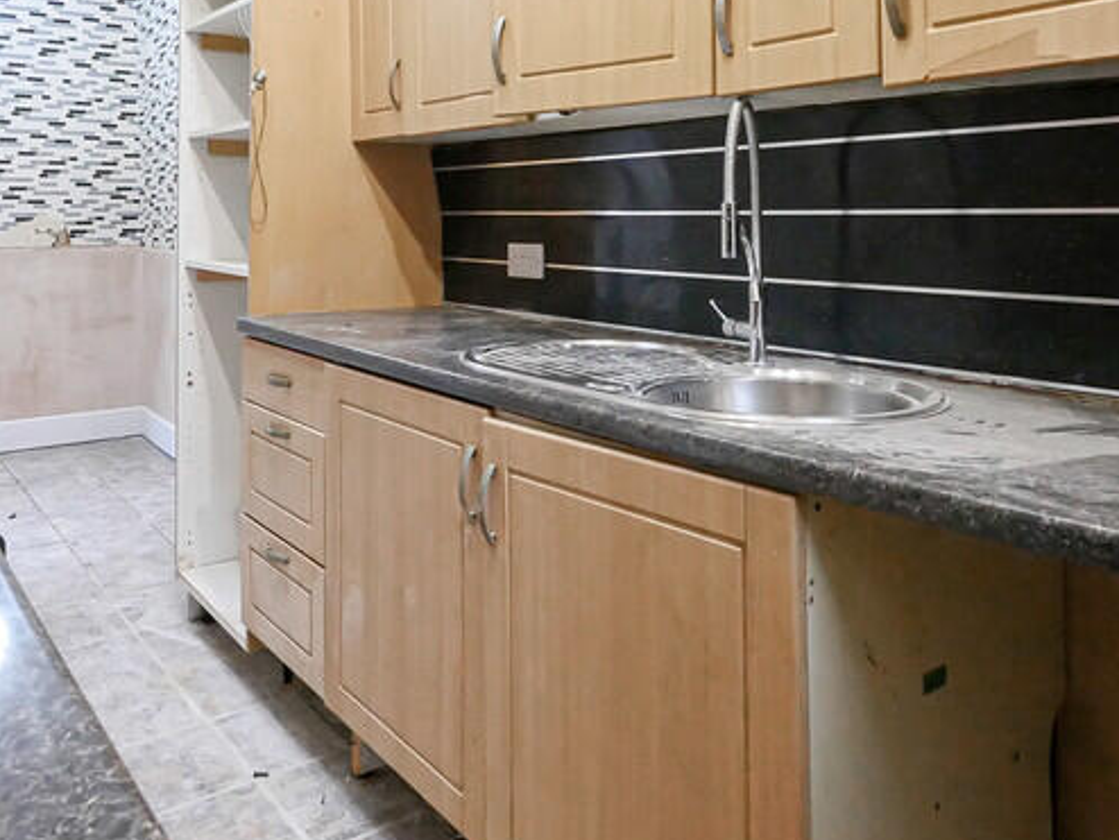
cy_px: 222
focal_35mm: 29
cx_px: 505
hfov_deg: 61.5
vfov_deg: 46.7
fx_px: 938
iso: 3200
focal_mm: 7
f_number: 4
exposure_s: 1/60
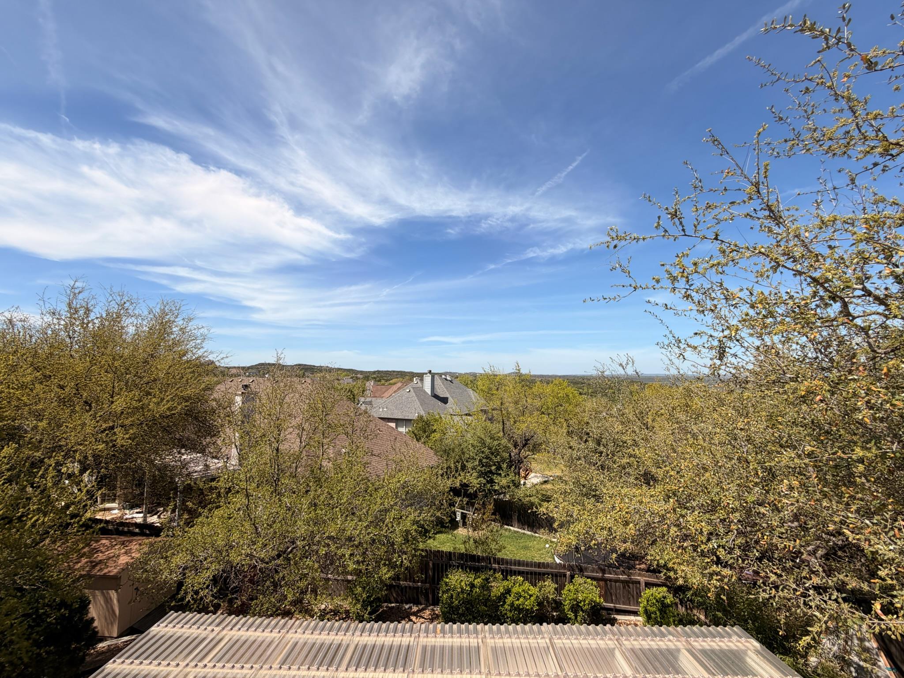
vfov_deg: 85.7
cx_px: 452
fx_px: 366
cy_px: 339
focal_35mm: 14
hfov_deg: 102.1
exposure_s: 1/955
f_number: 2.2
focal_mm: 2.22
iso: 20
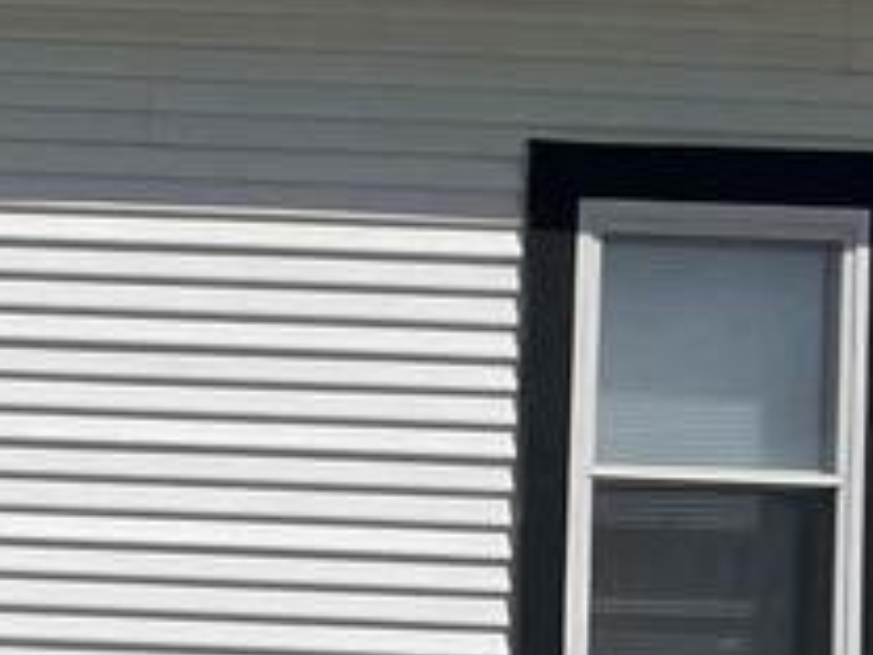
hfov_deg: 10.2
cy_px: 1386
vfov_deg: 8.7
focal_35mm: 160
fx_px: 4035
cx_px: -1431
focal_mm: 4.2
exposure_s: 1/9091
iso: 32
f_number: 1.6
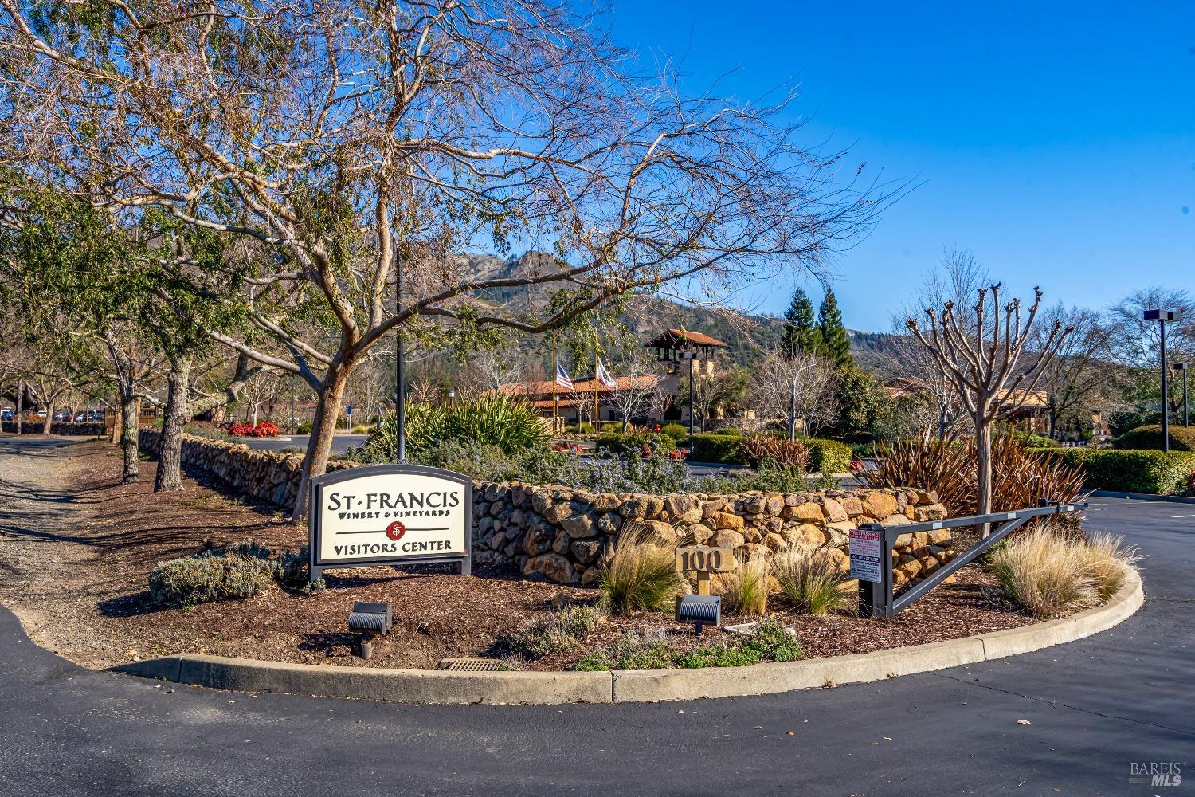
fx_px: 963
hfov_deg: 63.7
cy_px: 398
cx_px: 598
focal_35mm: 29
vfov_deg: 45.0
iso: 320
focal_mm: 29
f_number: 11
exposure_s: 1/320
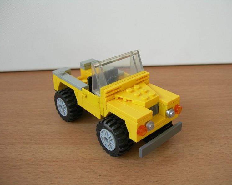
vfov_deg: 37.3
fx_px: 275
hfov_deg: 45.8
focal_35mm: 40
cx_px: 124
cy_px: 93
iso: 50
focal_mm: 7.8
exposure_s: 1/54.1
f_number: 2.8
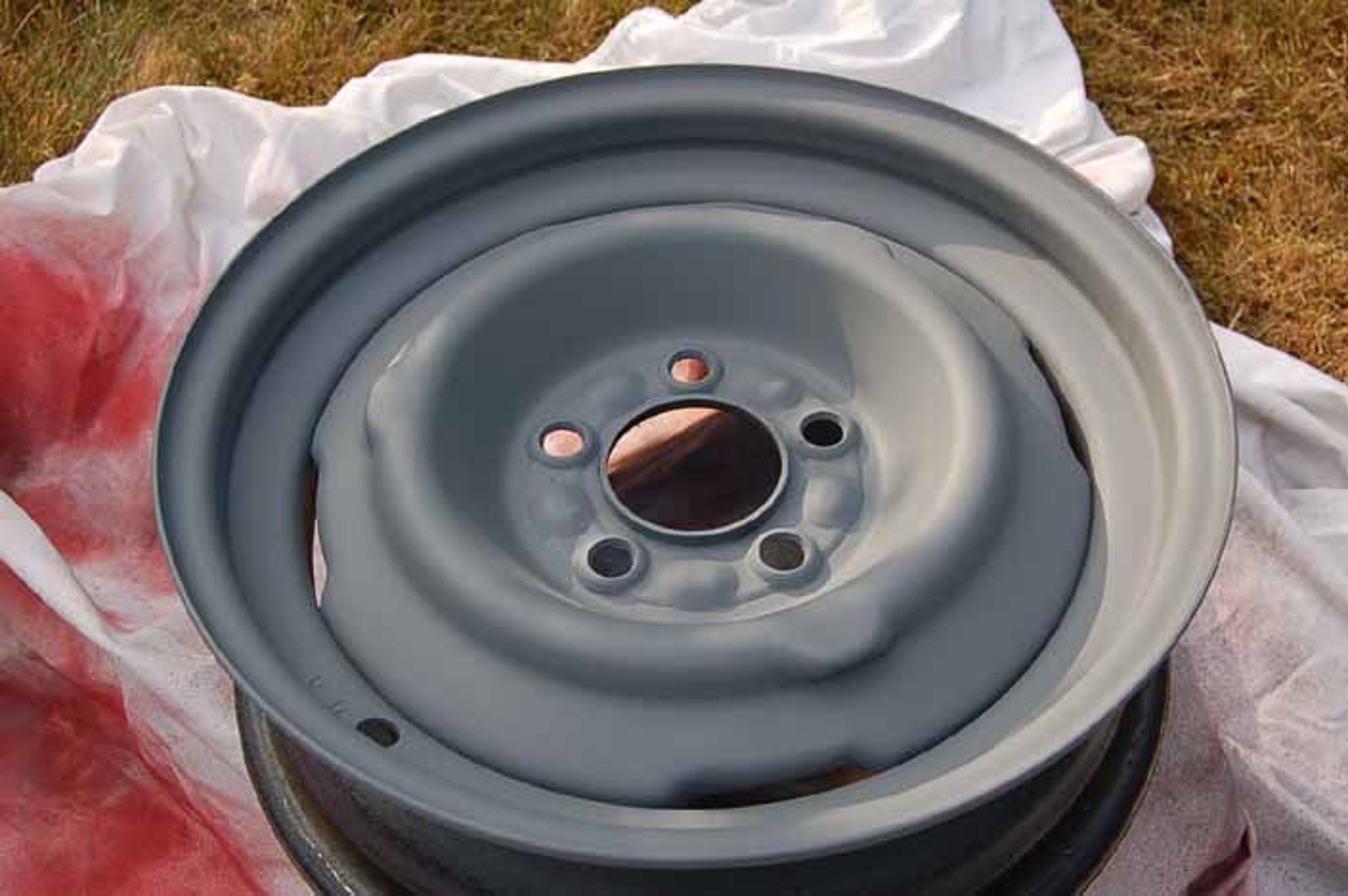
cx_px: 674
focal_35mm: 46
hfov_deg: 42.4
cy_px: 448
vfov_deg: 28.9
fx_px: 1740
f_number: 6.3
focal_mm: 31
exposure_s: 1/160
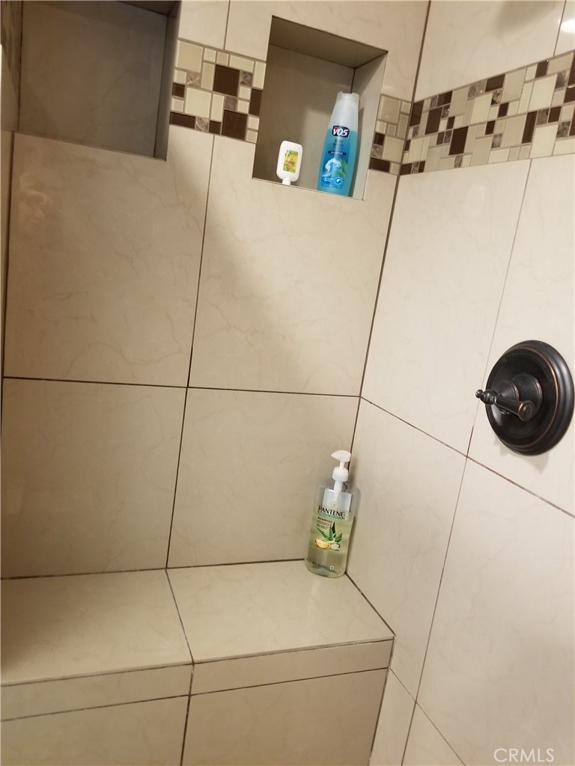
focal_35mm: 26
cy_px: 383
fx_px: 576
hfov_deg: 53.1
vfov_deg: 67.3
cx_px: 288
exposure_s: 1/15
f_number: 1.7
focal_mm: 4.25
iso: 250
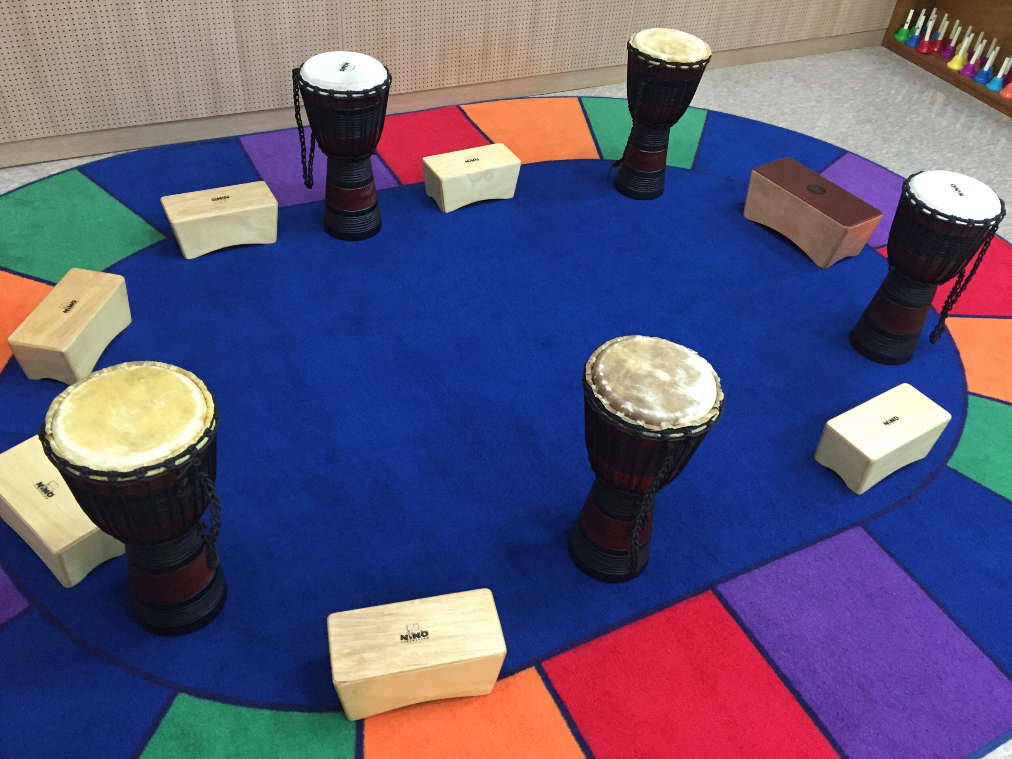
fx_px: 848
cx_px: 506
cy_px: 380
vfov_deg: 48.2
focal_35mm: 29
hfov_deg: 61.7
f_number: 2.2
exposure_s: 1/30
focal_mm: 4.15
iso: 200
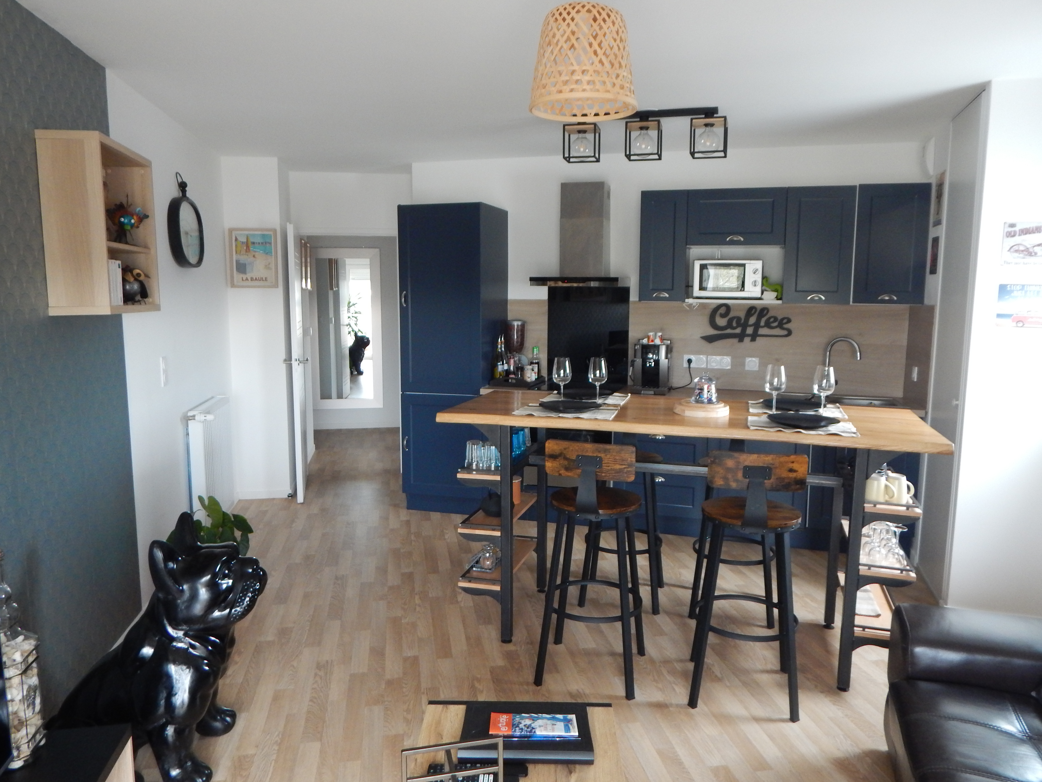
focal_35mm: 25
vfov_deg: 54.9
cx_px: 521
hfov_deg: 69.4
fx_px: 753
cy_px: 391
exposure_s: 1/30
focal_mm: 4.5
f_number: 3.1
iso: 360
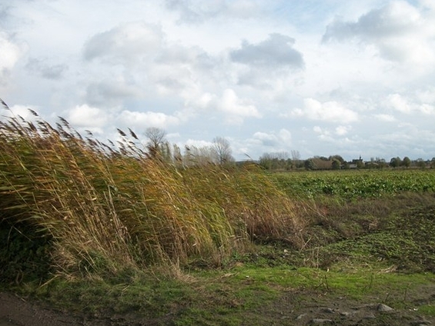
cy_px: 161
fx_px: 427
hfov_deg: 53.9
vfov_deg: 41.8
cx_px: 215
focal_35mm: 34
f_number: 8.8
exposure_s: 1/125
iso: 80
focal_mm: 5.7
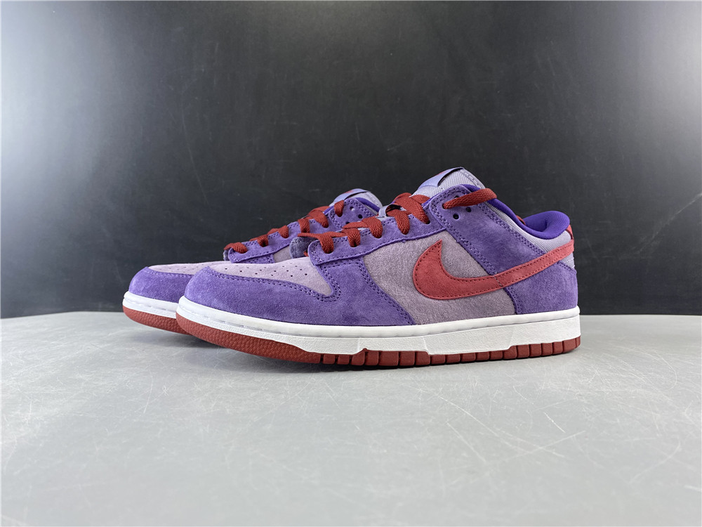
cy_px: 264
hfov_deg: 67.3
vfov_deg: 53.1
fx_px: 527
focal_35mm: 26
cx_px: 351
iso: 80
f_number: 1.8
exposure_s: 1/50
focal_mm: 4.25
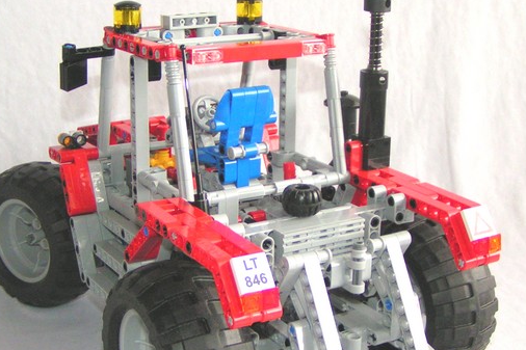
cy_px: 226
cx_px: 255
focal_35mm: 50
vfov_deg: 26.9
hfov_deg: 39.6
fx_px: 730
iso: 200
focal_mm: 5.8
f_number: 2.8
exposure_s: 1/20
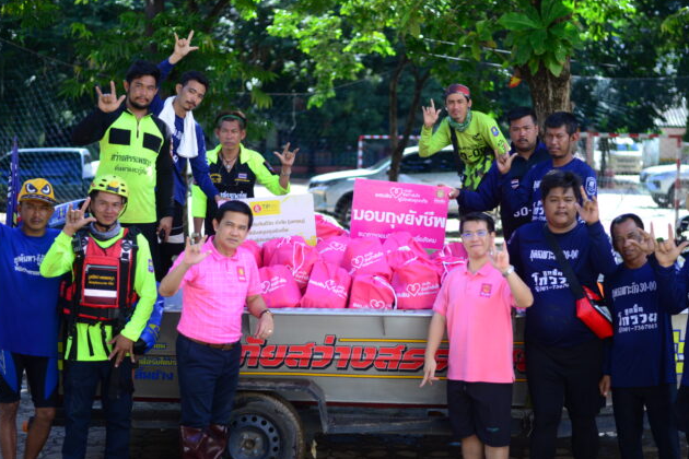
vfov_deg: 22.3
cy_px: 246
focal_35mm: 61
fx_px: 1167
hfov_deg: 32.9
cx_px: 371
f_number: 1.8
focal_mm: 50
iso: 200
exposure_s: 1/1250
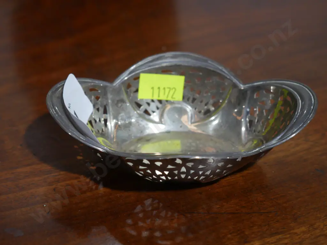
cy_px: 122
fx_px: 624
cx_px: 164
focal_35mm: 66
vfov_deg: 22.3
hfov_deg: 29.4
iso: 800
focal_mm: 33
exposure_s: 1/80
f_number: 5.4
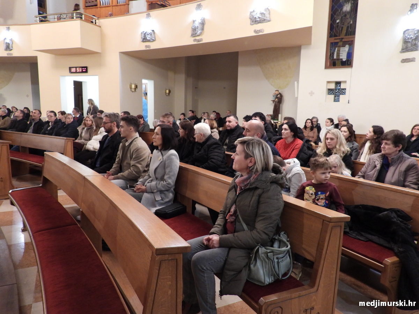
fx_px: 291
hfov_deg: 71.6
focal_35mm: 24
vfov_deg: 56.8
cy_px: 157
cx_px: 210
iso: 400
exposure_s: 1/20
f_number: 2.8
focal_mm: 4.3
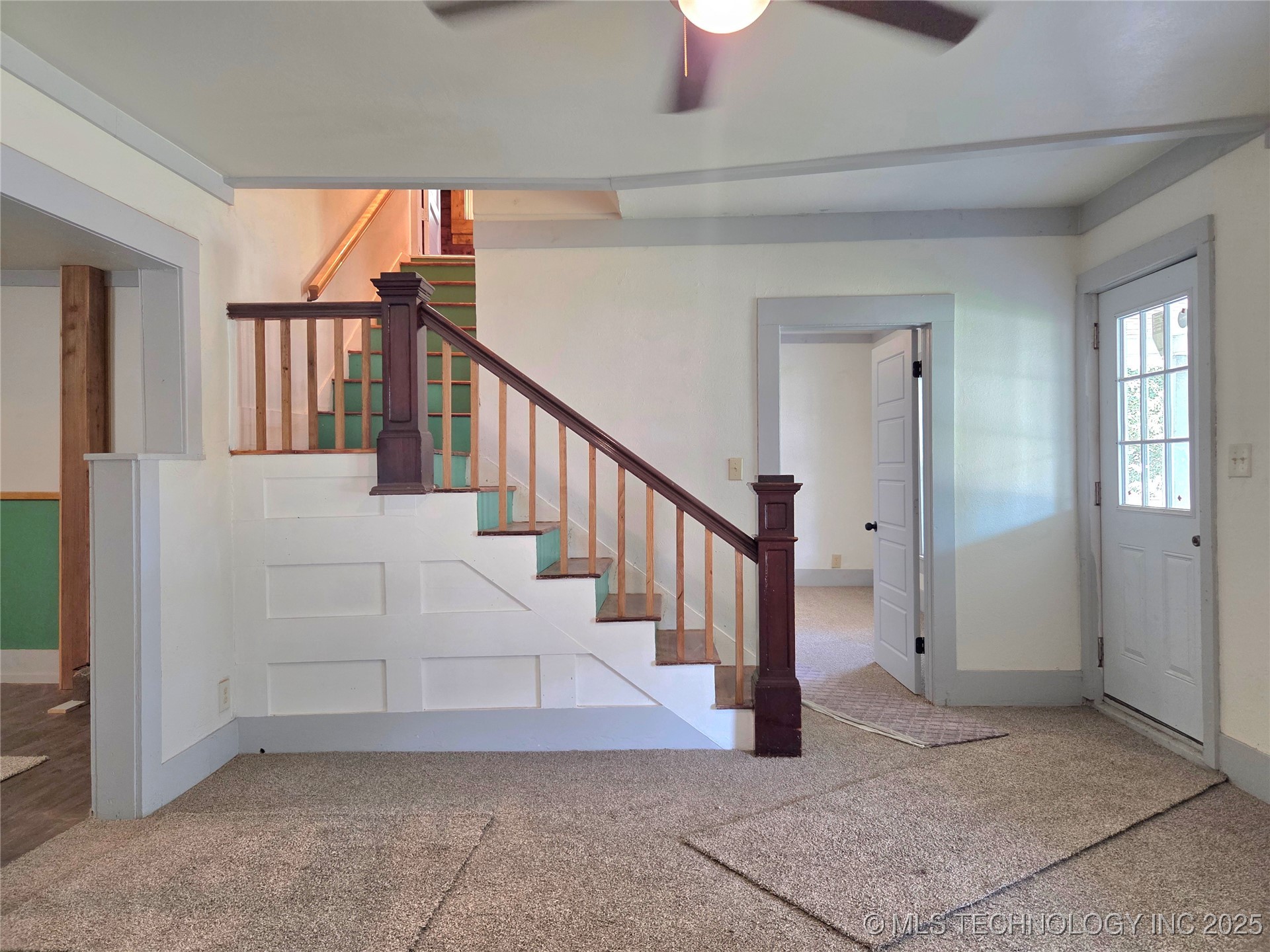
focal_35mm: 23
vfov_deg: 58.9
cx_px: 635
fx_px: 844
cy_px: 476
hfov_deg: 73.9
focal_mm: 5.4
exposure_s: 1/120
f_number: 1.8
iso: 400
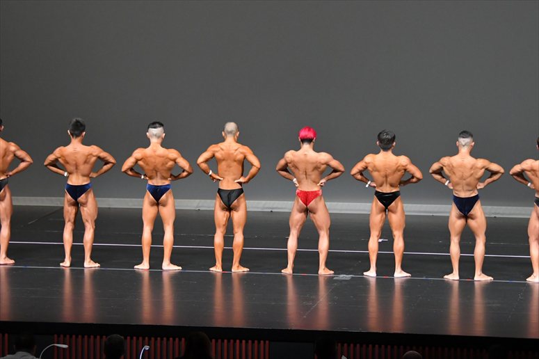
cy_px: 180
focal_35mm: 174
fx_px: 2604
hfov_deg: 11.8
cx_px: 270
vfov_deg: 7.9
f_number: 5.6
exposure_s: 1/400
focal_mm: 116
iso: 5000
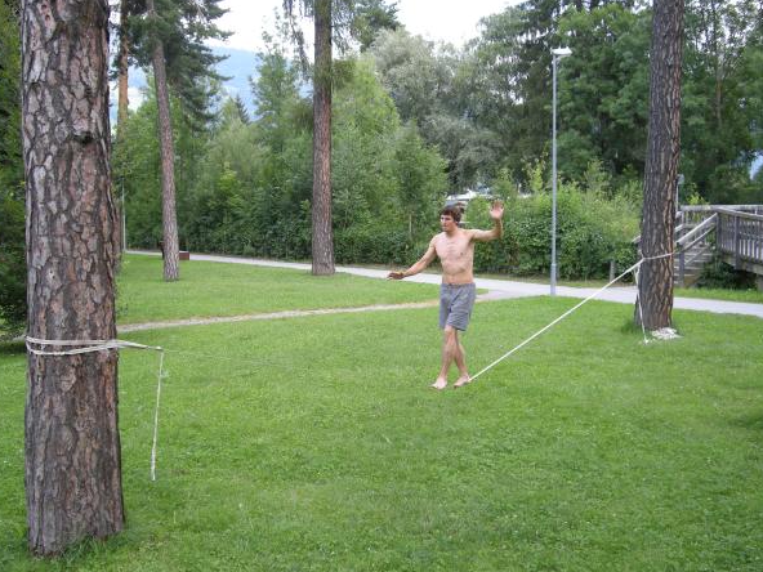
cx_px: 354
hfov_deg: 46.8
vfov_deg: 35.9
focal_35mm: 40
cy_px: 304
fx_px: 882
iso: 64
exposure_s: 1/140
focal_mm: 7.9
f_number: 2.8
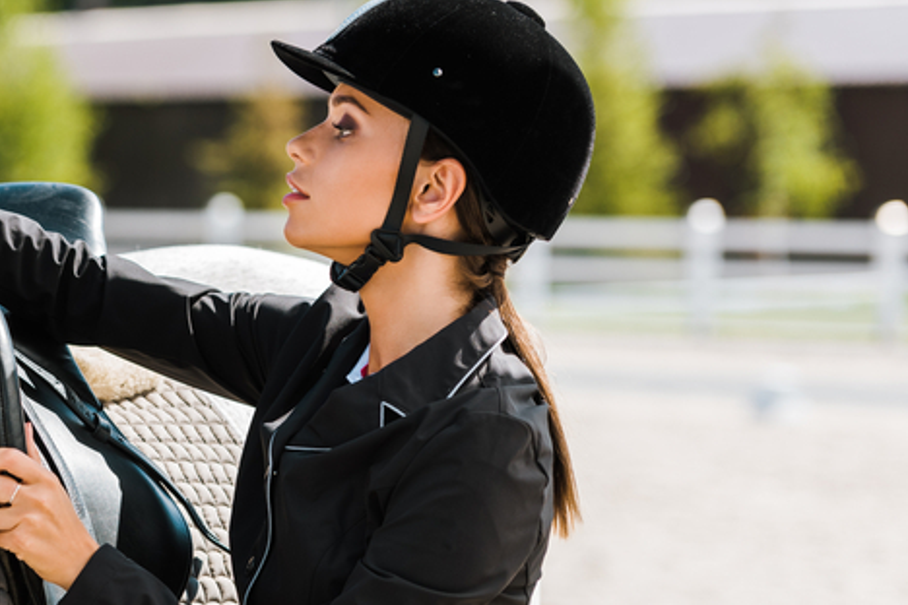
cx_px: -44
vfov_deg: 5.8
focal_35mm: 235
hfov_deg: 8.7
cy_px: 451
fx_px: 5927
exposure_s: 1/640
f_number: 3.5
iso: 100
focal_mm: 110
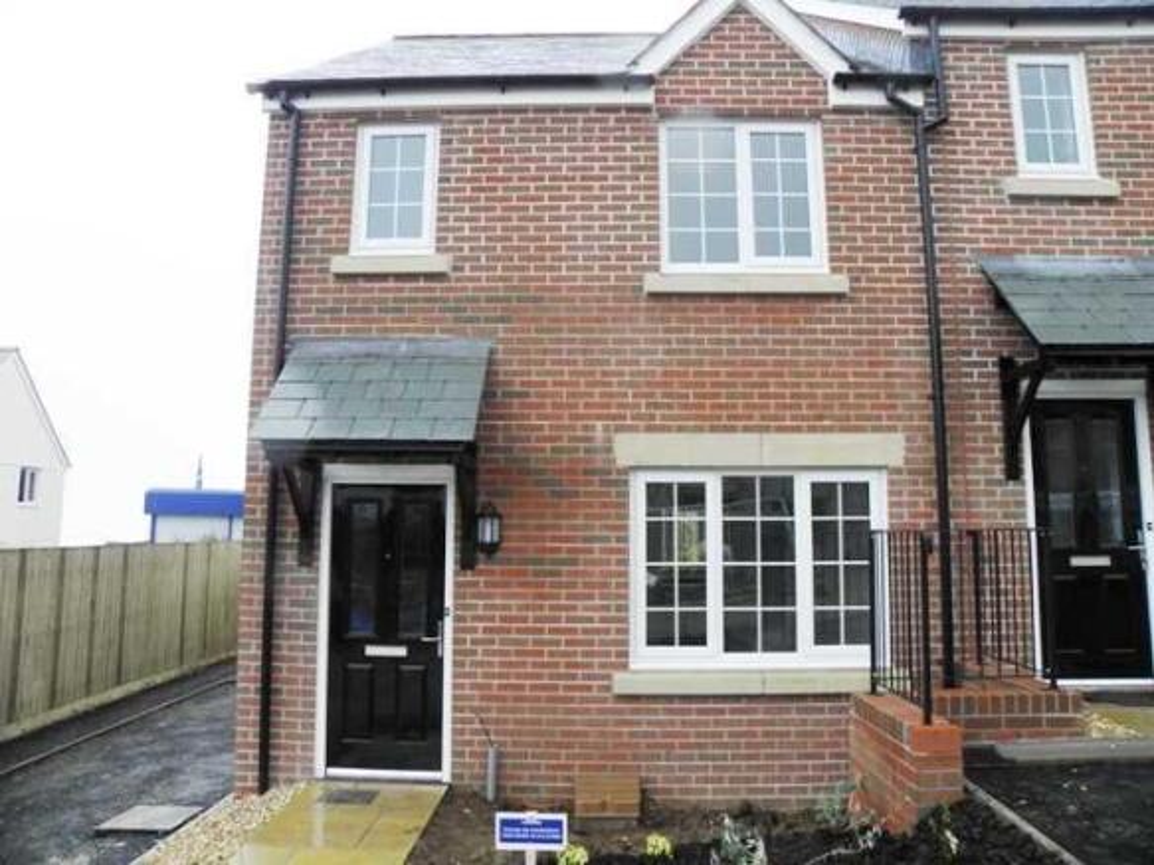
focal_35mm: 26
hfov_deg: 67.3
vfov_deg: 53.0
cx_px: 577
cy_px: 432
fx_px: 867
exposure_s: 1/60
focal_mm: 4.6
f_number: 3.5
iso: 64
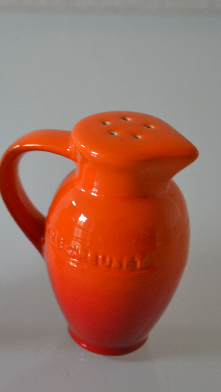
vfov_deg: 21.4
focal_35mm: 100
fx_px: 1042
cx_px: -2
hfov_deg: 12.0
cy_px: 197
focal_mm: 42
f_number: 5.3
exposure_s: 1/15
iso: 560
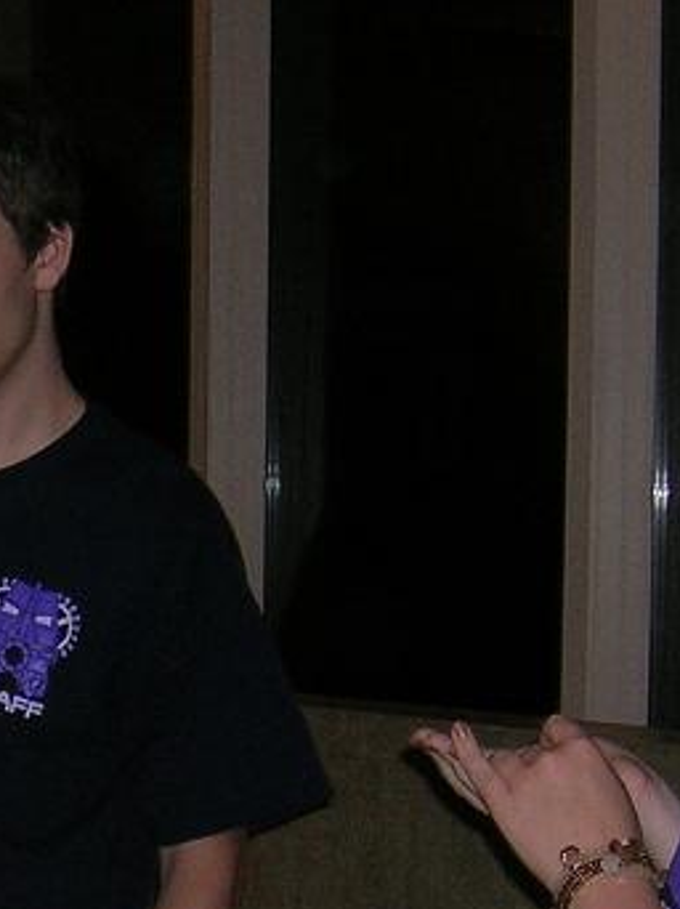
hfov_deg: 11.2
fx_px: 3383
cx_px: -165
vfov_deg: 15.0
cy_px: 965
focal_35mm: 129
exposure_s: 1/60.1
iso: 61
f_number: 2.9
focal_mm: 5.7
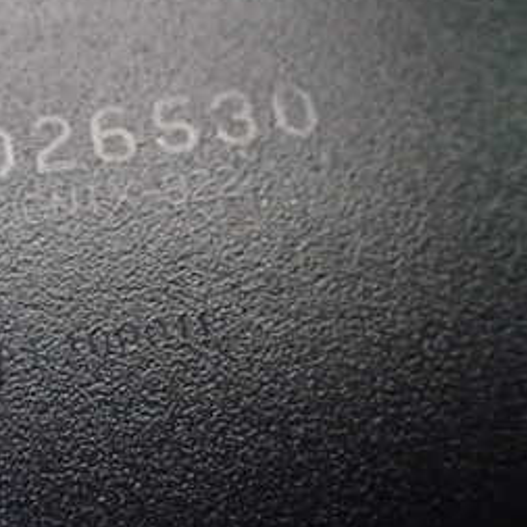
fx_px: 1085
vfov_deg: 27.3
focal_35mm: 63
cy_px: 237
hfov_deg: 26.4
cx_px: 52
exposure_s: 1/125
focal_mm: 5.4
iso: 640
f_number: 2.3
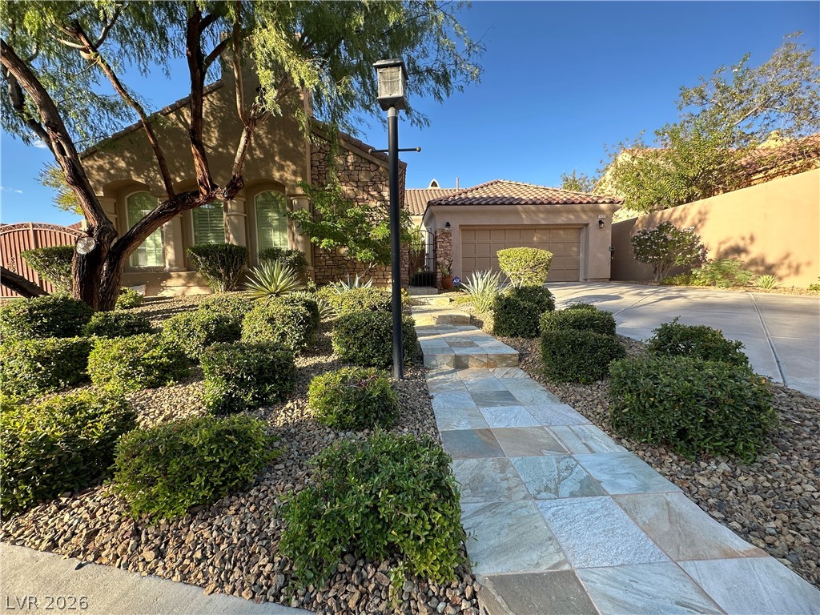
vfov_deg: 85.7
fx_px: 332
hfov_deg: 102.1
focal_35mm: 14
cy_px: 308
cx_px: 410
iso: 40
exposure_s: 1/234
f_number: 2.2
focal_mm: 2.22
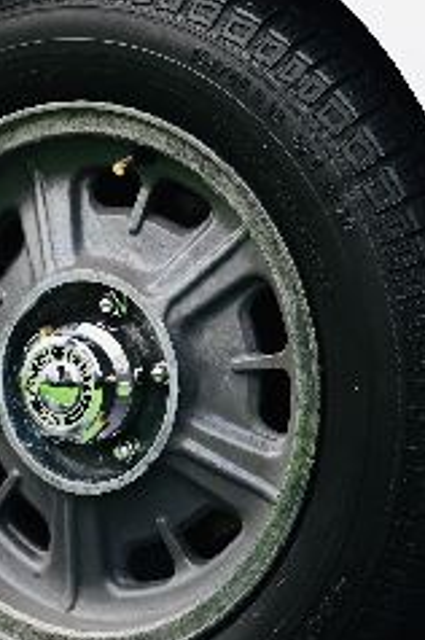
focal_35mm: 194
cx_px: 572
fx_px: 3445
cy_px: -274
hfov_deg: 7.0
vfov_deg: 10.3
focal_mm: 45
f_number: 4
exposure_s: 1/640
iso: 250
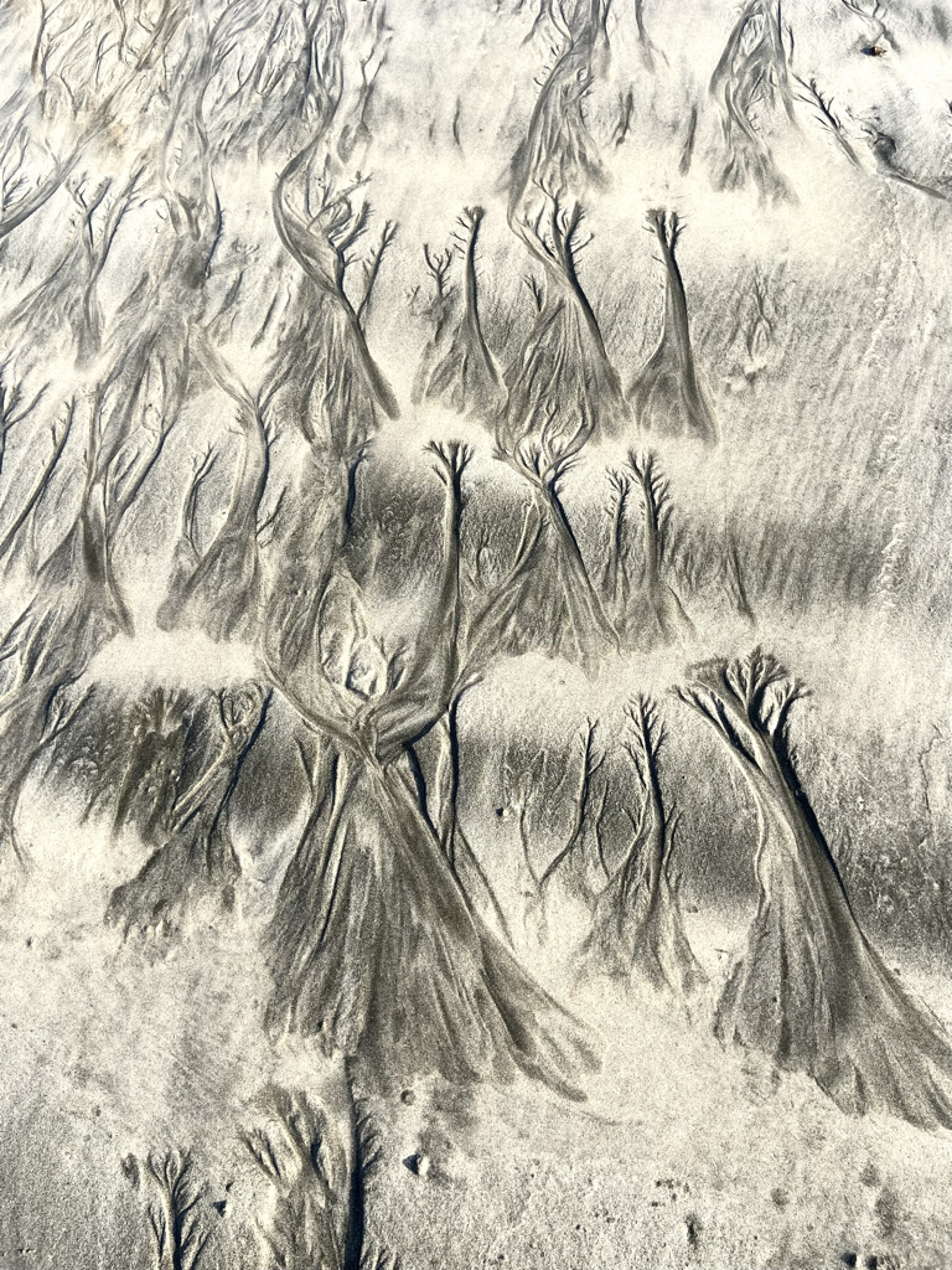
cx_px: 476
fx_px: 953
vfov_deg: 67.3
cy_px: 635
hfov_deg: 53.1
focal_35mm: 26
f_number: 1.8
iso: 32
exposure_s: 1/767
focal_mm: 4.25
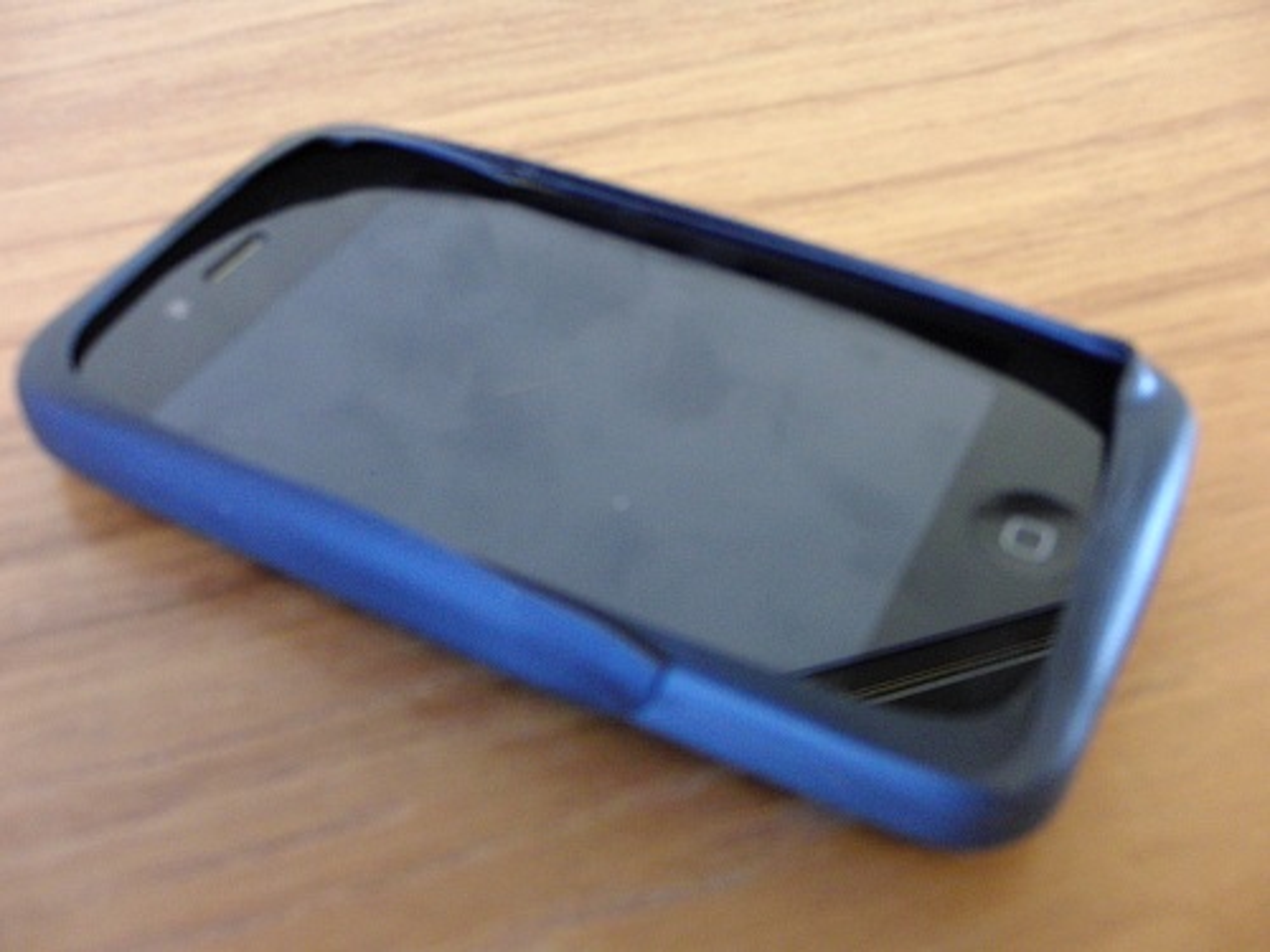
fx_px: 1357
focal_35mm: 37
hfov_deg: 50.1
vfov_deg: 38.7
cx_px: 635
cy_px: 476
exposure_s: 1/2
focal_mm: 6.42
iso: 400
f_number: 3.6
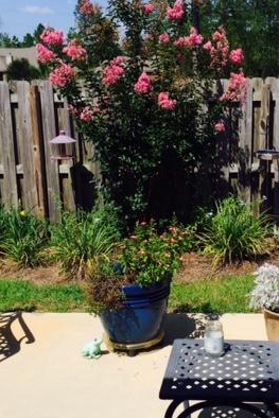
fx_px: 569
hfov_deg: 27.2
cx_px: 203
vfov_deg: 40.3
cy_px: 212
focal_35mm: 49
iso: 32
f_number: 2.2
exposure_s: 1/3165
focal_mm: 4.15
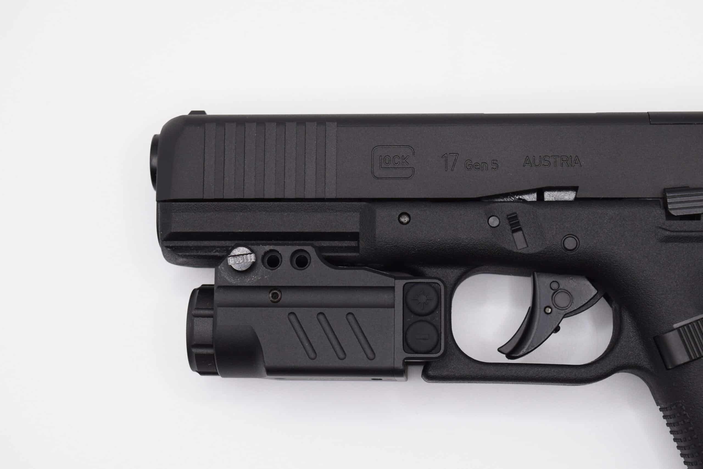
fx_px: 1348
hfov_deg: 29.2
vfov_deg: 19.7
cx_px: 352
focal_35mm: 69
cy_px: 234
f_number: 9
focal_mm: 46
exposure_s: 1/100
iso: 400
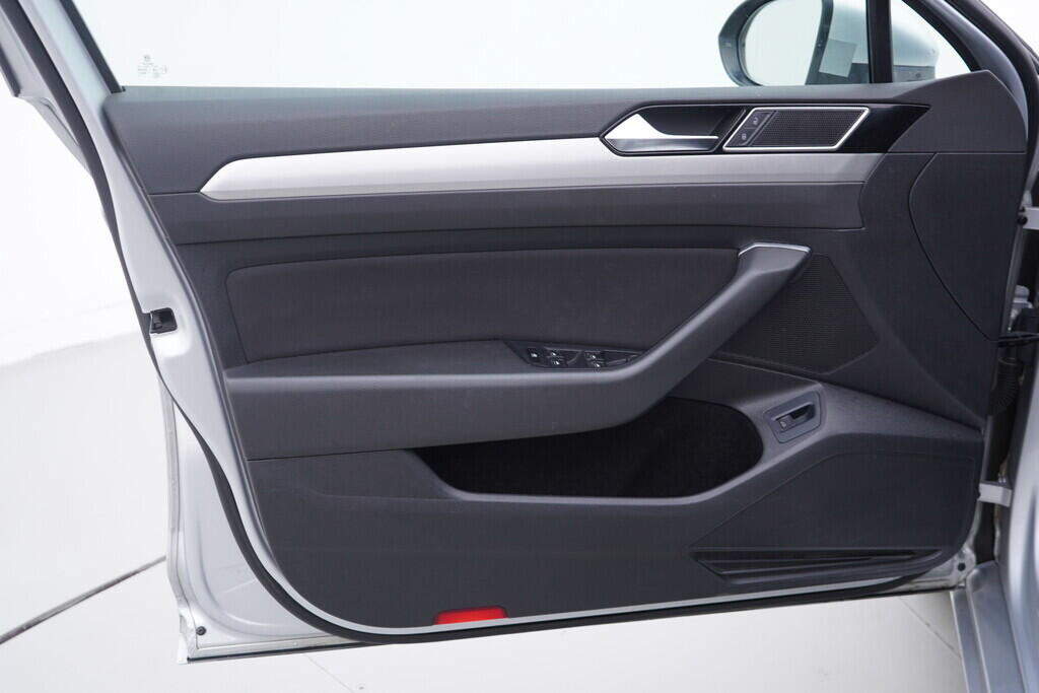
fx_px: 1039
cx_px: 520
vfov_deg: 36.9
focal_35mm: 36
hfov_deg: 53.1
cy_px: 346
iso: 125
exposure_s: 1/40
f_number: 3.2
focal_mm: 24
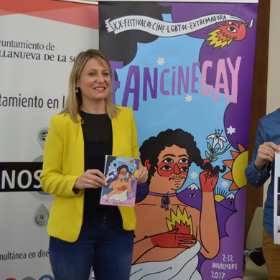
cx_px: 180
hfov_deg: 26.5
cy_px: 136
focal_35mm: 65
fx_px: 592
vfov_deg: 26.6
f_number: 4.2
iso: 450
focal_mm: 31
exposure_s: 1/60
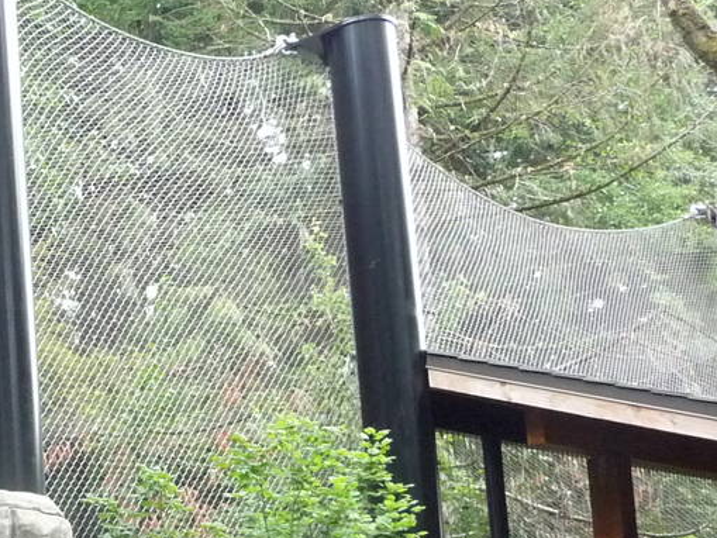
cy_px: 489
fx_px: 1823
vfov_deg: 16.6
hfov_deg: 20.9
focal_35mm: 88
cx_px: -116
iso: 400
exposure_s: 1/125
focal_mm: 4.7
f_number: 3.3
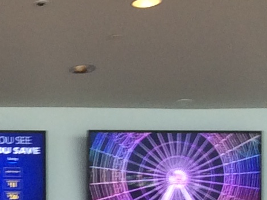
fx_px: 1557
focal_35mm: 202
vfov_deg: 7.3
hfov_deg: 8.2
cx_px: -560
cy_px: 75
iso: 40
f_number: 2.2
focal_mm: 4.15
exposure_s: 1/40
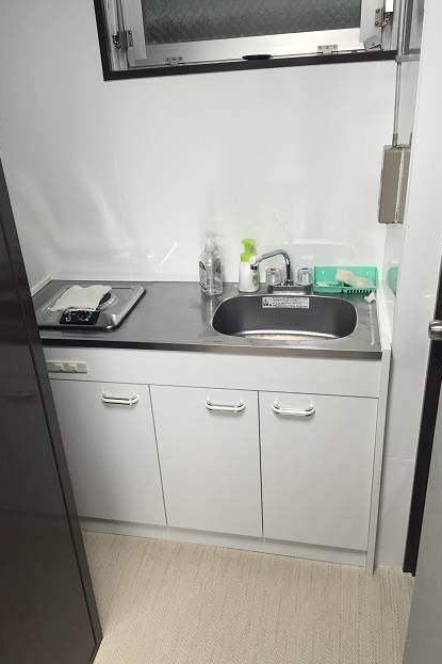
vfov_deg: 60.3
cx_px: 189
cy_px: 340
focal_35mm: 31
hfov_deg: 42.2
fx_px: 571
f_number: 2.2
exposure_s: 1/30
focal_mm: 4.15
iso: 80
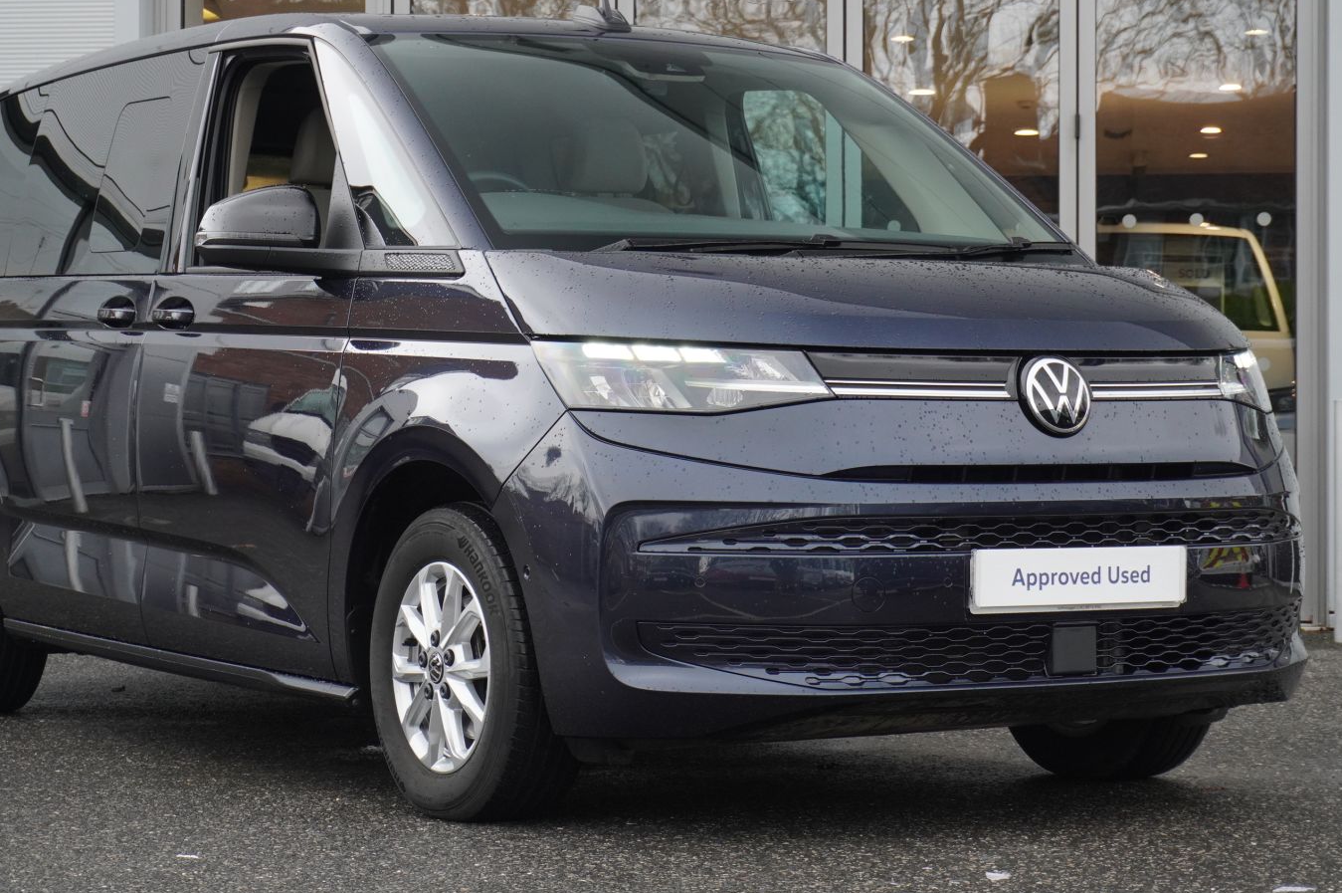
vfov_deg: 16.3
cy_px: 392
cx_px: 621
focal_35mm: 84
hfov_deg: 24.3
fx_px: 3113
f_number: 5.6
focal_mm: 47
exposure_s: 1/200
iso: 800
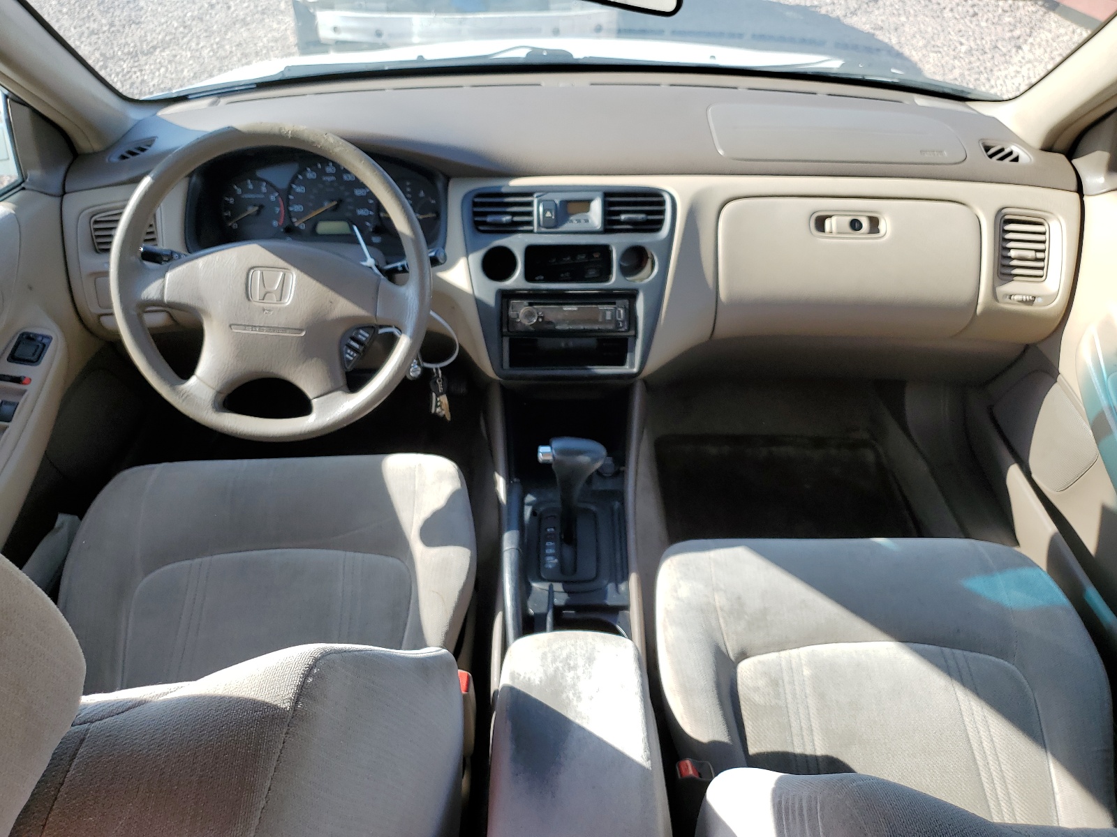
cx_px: 558
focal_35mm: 26
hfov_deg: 67.3
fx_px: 839
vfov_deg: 53.1
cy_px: 418
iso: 50
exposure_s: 1/588
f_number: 1.5
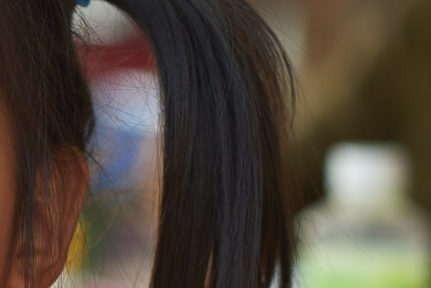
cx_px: -587
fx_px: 3473
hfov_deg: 6.7
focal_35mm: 290
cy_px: 137
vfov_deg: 4.7
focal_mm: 50
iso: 400
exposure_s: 1/640
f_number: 2.5
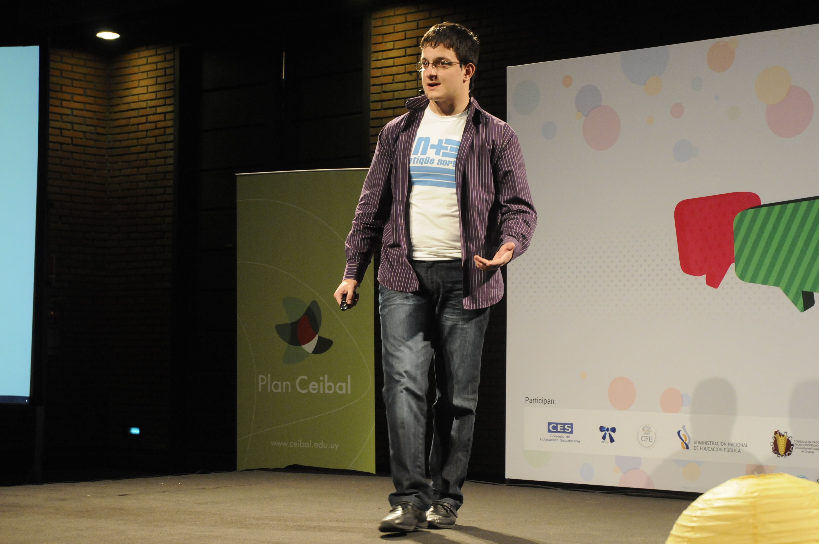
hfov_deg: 27.0
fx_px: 1704
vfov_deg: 18.1
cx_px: 410
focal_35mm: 75
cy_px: 272
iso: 1600
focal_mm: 50
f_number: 4.5
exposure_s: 1/80
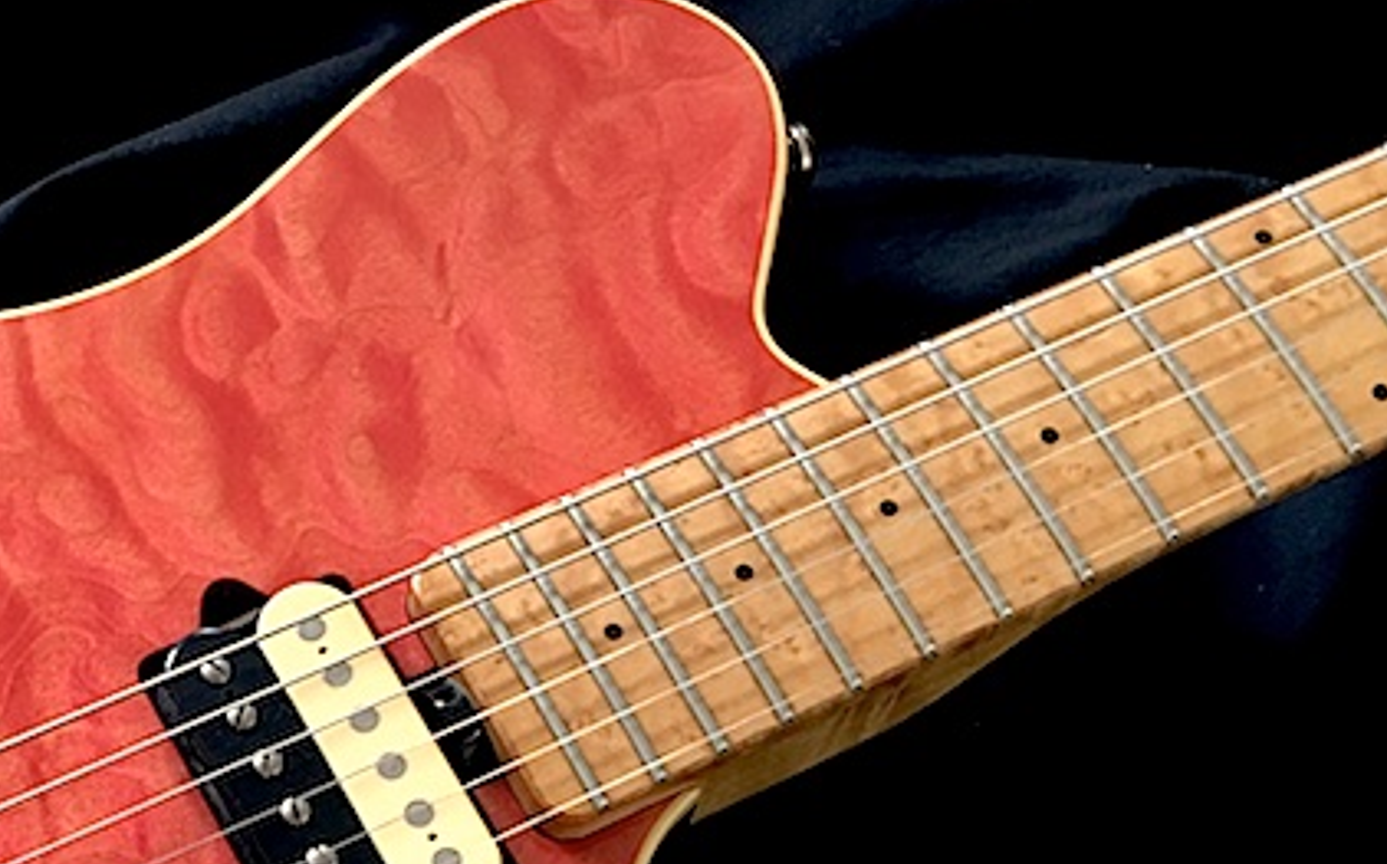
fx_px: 2644
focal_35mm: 70
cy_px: 1107
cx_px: 33
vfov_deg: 17.5
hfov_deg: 27.8
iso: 32
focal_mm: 4.15
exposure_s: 1/15
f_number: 2.2
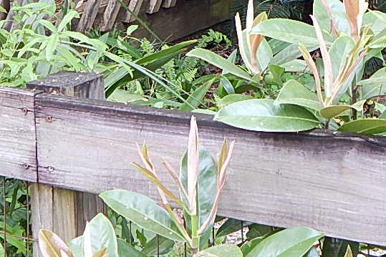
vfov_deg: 12.2
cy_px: -165
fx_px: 1125
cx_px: 298
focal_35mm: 105
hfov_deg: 19.3
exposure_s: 1/50
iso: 125
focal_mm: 6.1
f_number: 3.3
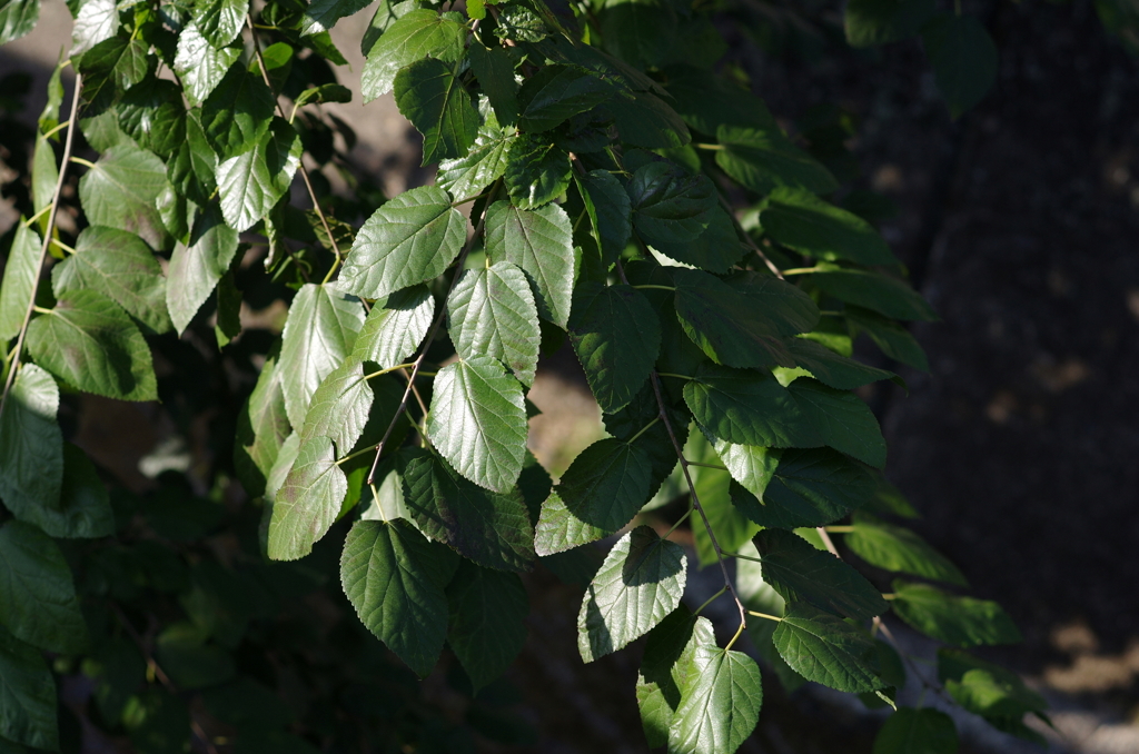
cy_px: 377
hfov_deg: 19.5
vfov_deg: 13.0
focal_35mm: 105
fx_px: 3315
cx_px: 570
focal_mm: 70
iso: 100
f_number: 4
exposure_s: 1/320
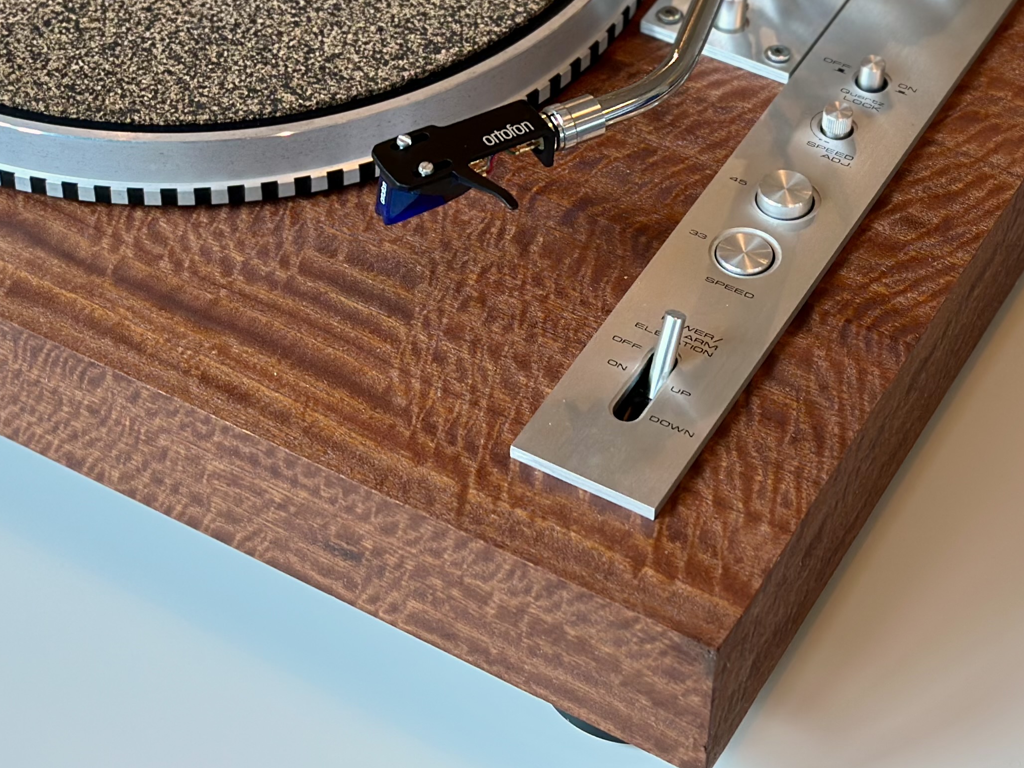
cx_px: 271
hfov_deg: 20.7
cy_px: 129
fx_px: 2781
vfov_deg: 15.6
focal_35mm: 94
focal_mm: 6.86
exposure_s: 1/63
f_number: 1.78
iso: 125
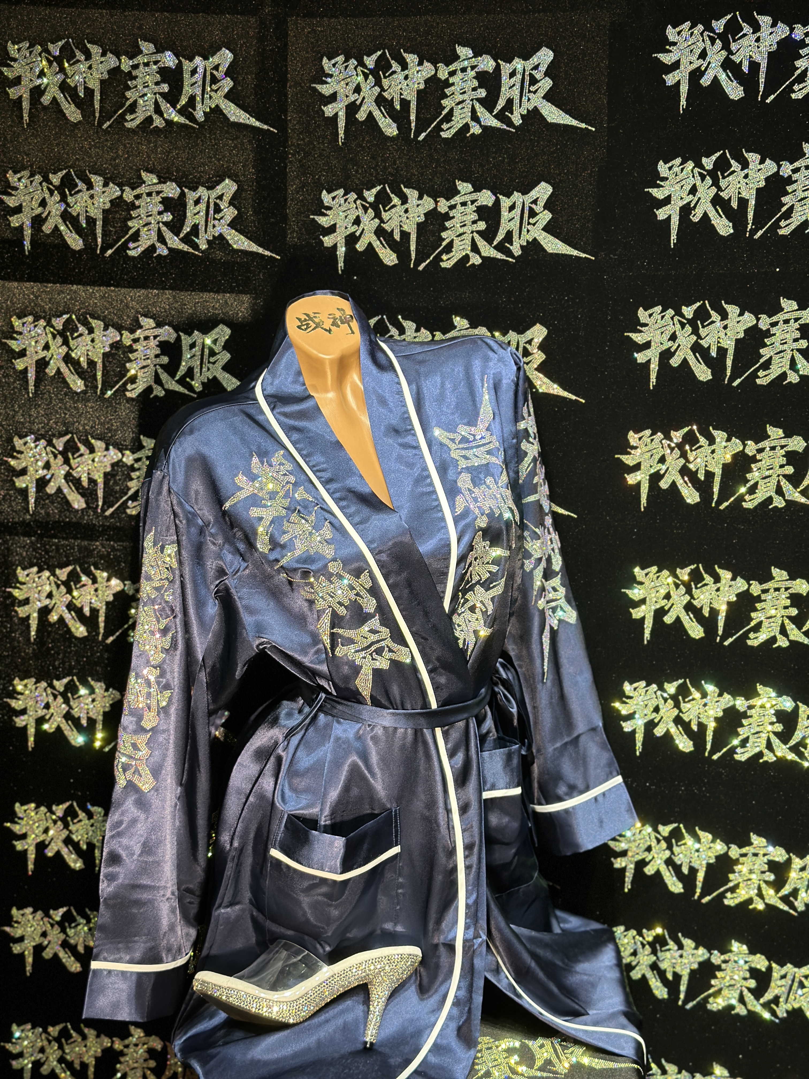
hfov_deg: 30.3
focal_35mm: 48
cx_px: 404
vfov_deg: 39.7
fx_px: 1496
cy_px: 540
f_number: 1.78
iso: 80
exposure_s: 1/226
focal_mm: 6.86
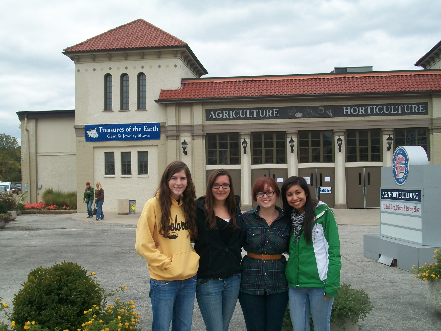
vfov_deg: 34.3
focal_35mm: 42
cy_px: 166
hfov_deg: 44.8
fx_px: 535
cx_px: 220
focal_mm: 7.1
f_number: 3.2
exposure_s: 1/640
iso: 80
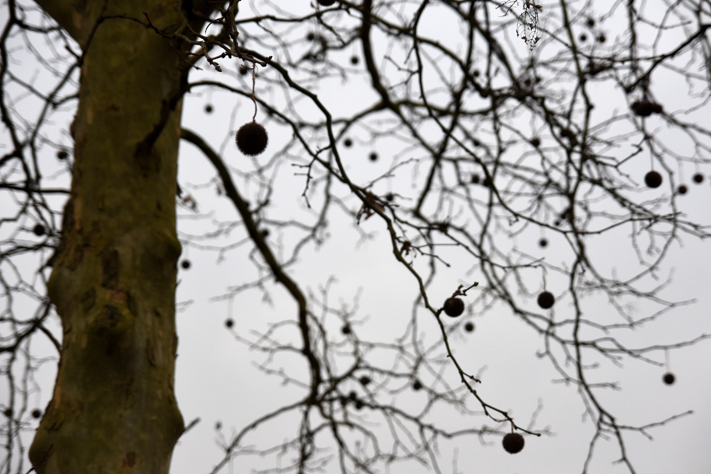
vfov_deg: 16.5
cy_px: 238
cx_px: 375
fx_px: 1639
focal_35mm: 83
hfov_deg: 24.5
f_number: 2.8
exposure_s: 1/4000
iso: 400
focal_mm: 50
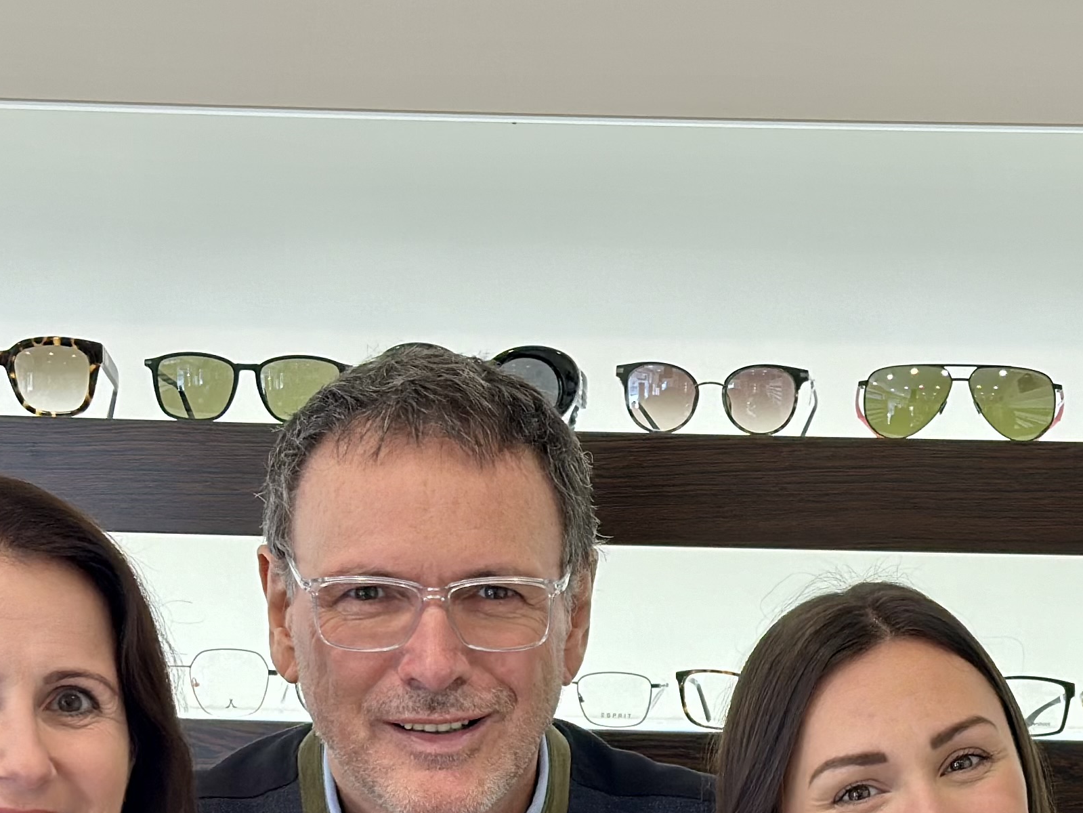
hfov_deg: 16.2
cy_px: 991
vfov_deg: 12.0
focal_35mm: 121
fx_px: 3786
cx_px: 784
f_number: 1.78
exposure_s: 1/100
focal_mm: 6.86
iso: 80
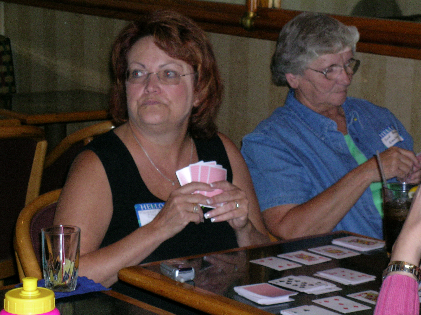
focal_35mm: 116
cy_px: 158
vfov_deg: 12.8
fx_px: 1411
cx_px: 210
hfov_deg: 17.0
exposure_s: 1/121
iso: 200
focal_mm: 24
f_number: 4.6
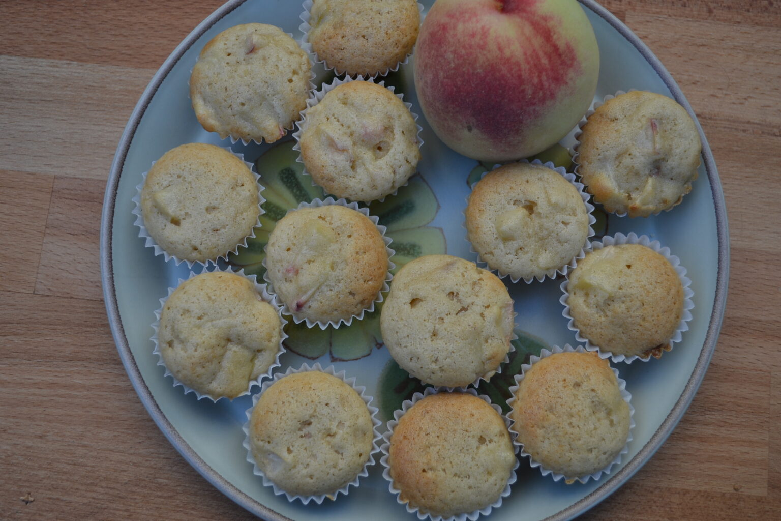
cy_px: 260
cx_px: 390
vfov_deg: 29.9
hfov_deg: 43.6
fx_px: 976
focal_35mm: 45
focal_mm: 30
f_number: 4.5
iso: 100
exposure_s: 1/30
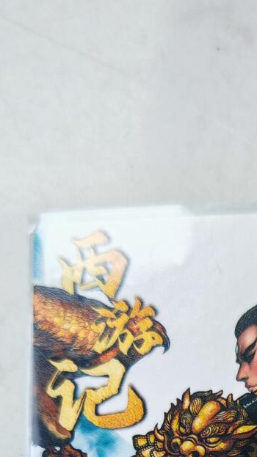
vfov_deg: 22.9
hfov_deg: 14.1
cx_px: 235
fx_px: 1031
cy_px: 553
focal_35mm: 85
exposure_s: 1/50
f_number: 1.9
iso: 640
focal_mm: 6.67
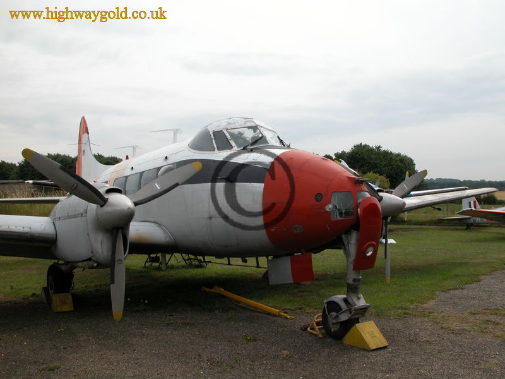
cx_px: 252
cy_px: 190
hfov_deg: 52.6
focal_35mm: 35
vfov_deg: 40.7
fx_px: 511
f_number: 7.1
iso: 100
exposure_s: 1/312
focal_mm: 8.9
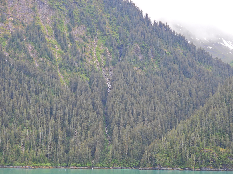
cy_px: 87
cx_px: 116
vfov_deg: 19.6
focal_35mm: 75
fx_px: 505
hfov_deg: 26.0
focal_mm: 13.4
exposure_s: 1/80
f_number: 3.5
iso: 100
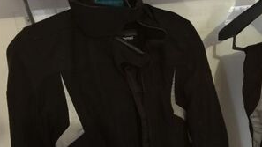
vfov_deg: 23.2
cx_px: 198
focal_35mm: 51
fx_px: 354
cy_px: 115
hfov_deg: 39.4
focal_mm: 4.15
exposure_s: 1/4
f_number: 2.2
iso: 125
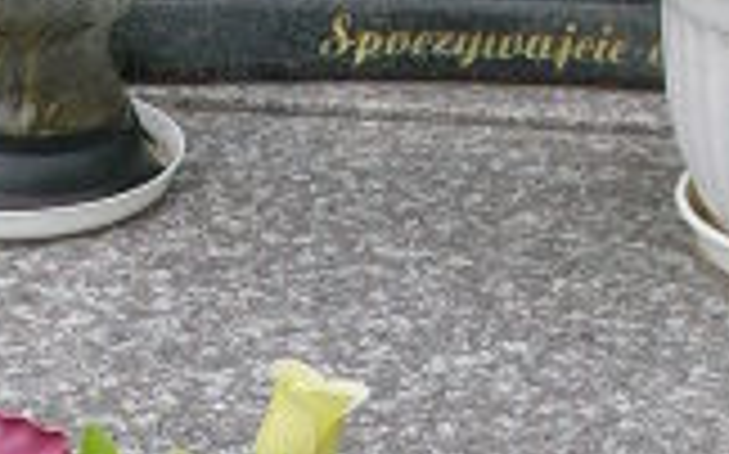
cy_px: 751
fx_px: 4646
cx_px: 184
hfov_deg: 9.0
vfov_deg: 5.5
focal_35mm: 234
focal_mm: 8.9
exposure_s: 1/194
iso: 50
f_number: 5
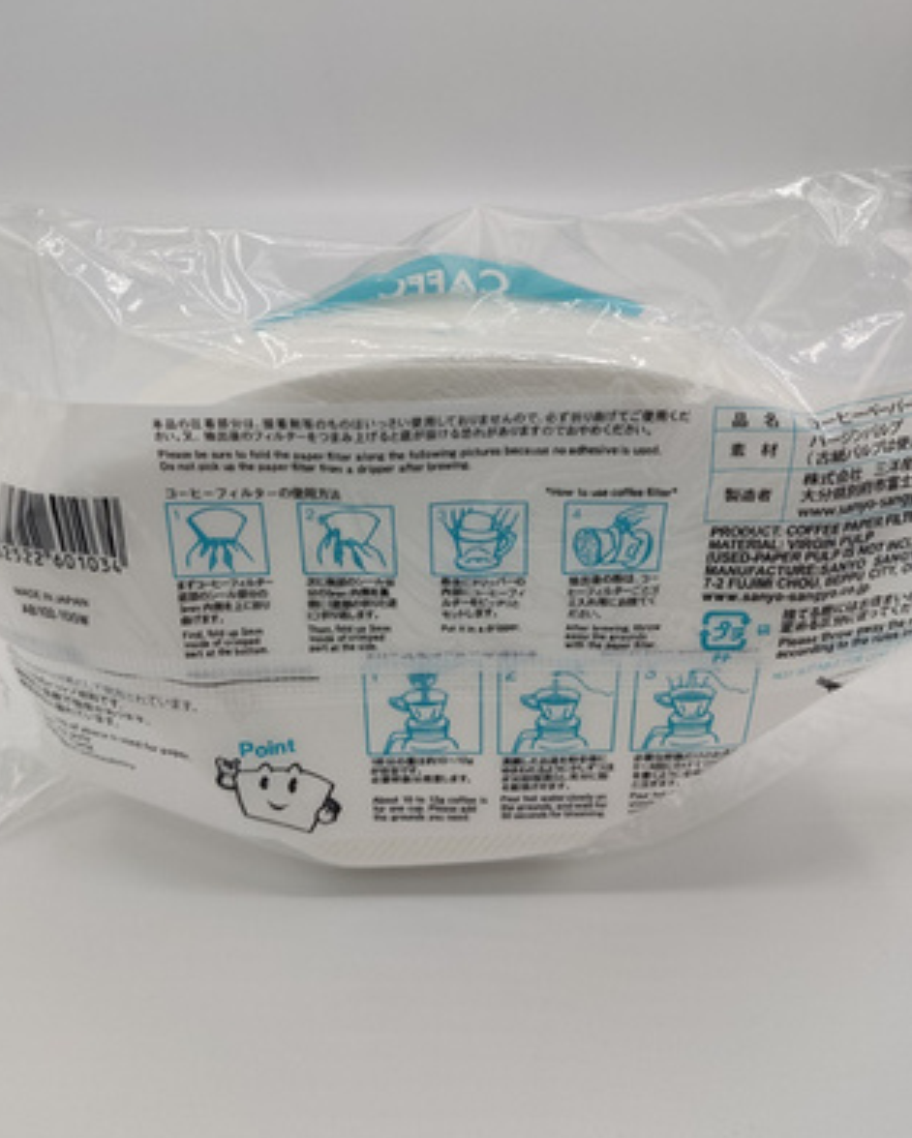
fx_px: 944
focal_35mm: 28
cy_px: 560
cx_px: 424
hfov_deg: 51.5
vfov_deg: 62.2
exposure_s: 1/307
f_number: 1.79
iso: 50
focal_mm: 4.71
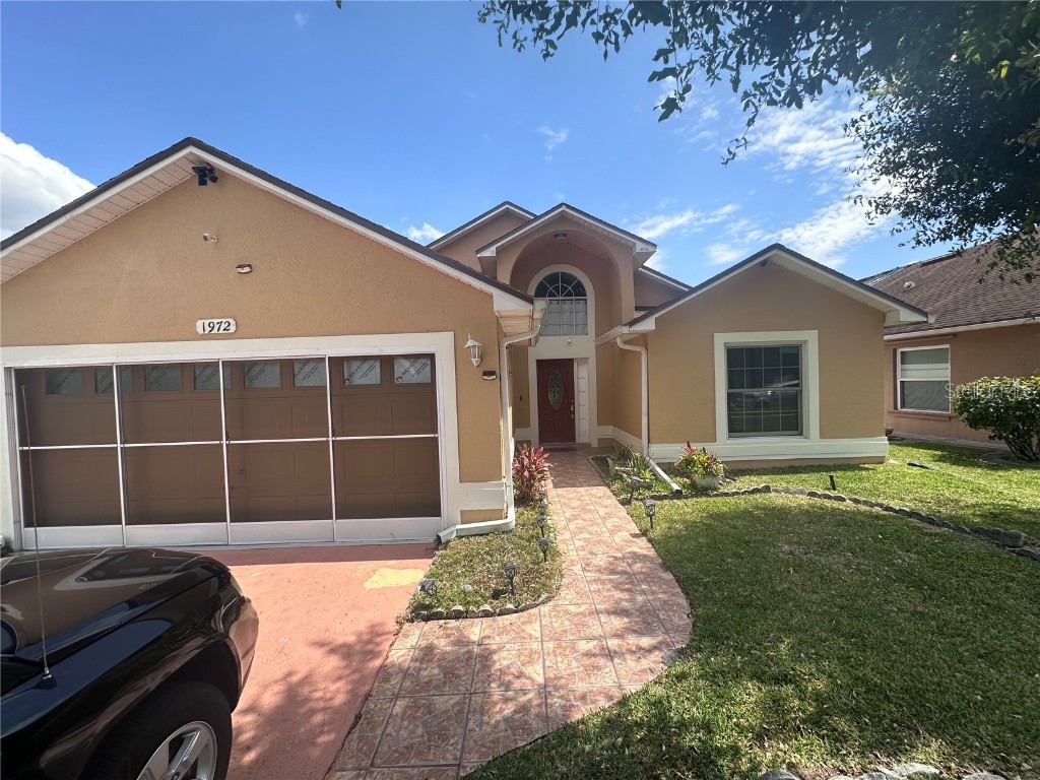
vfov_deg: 85.7
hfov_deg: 102.1
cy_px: 390
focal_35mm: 14
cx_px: 520
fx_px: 421
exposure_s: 1/1289
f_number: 2.2
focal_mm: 2.22
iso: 40
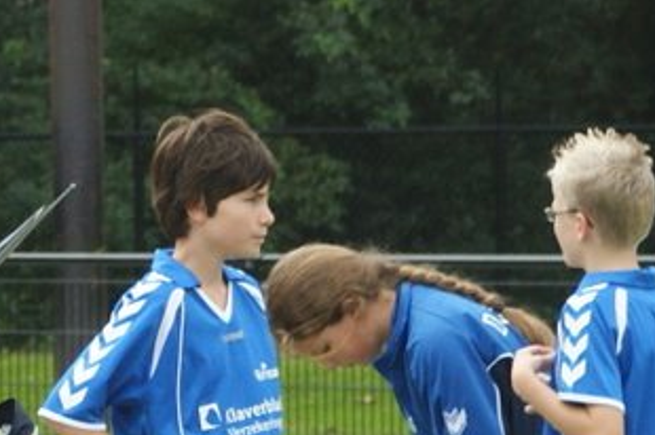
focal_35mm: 406
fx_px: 7379
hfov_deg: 5.1
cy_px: 400
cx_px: -27
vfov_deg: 3.4
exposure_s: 1/400
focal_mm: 70
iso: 200
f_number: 5.6
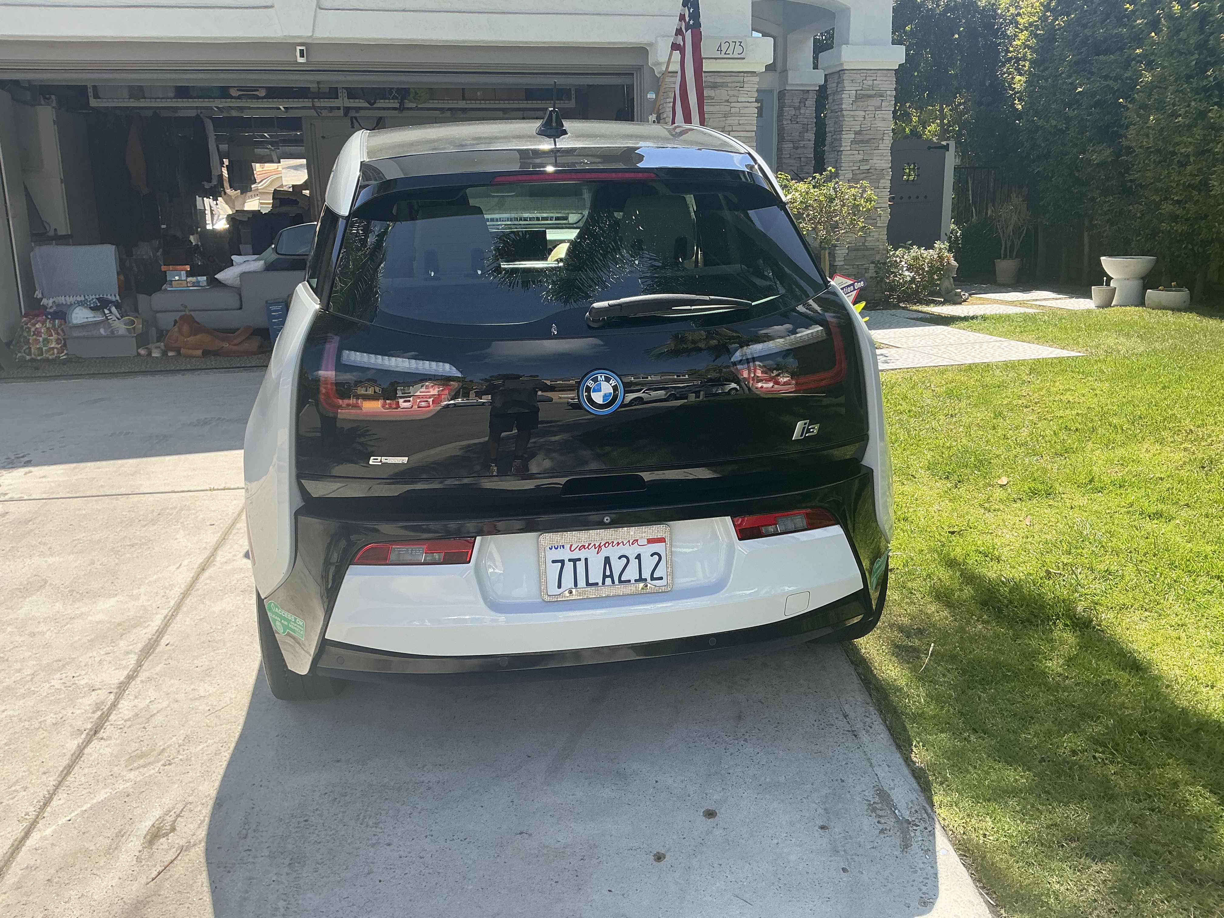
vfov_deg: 49.7
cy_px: 459
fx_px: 990
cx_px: 612
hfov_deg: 63.4
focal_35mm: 28
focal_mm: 3
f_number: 1.8
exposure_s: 1/691
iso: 25
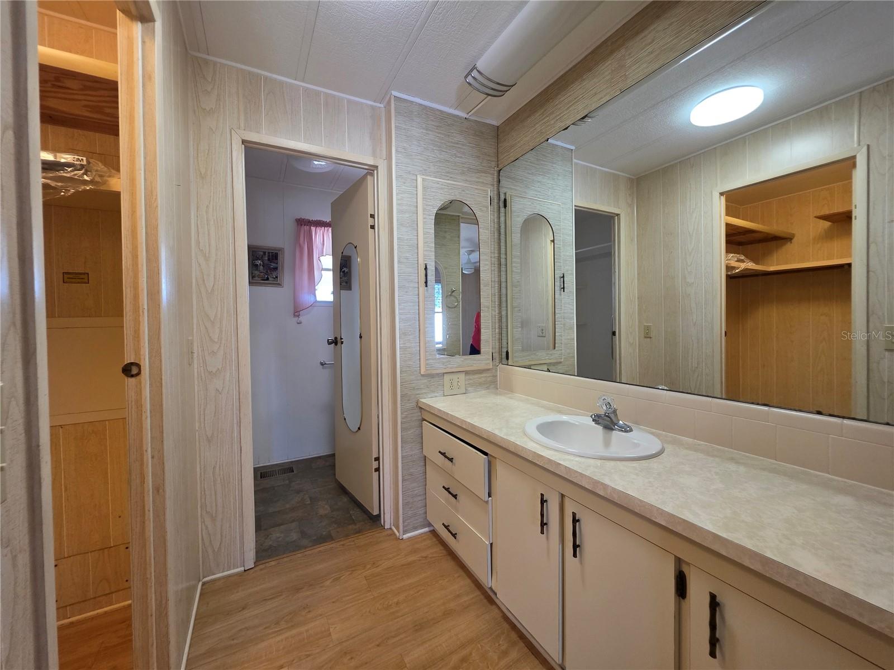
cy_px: 335
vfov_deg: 89.9
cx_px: 447
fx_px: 336
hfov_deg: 106.2
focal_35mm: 13
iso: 250
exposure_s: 1/120
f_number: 1.9
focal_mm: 2.2
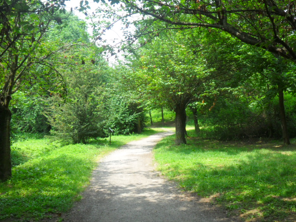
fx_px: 308
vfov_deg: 39.5
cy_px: 87
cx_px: 180
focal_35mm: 36
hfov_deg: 51.0
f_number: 3.5
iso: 100
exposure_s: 1/250
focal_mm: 4.9
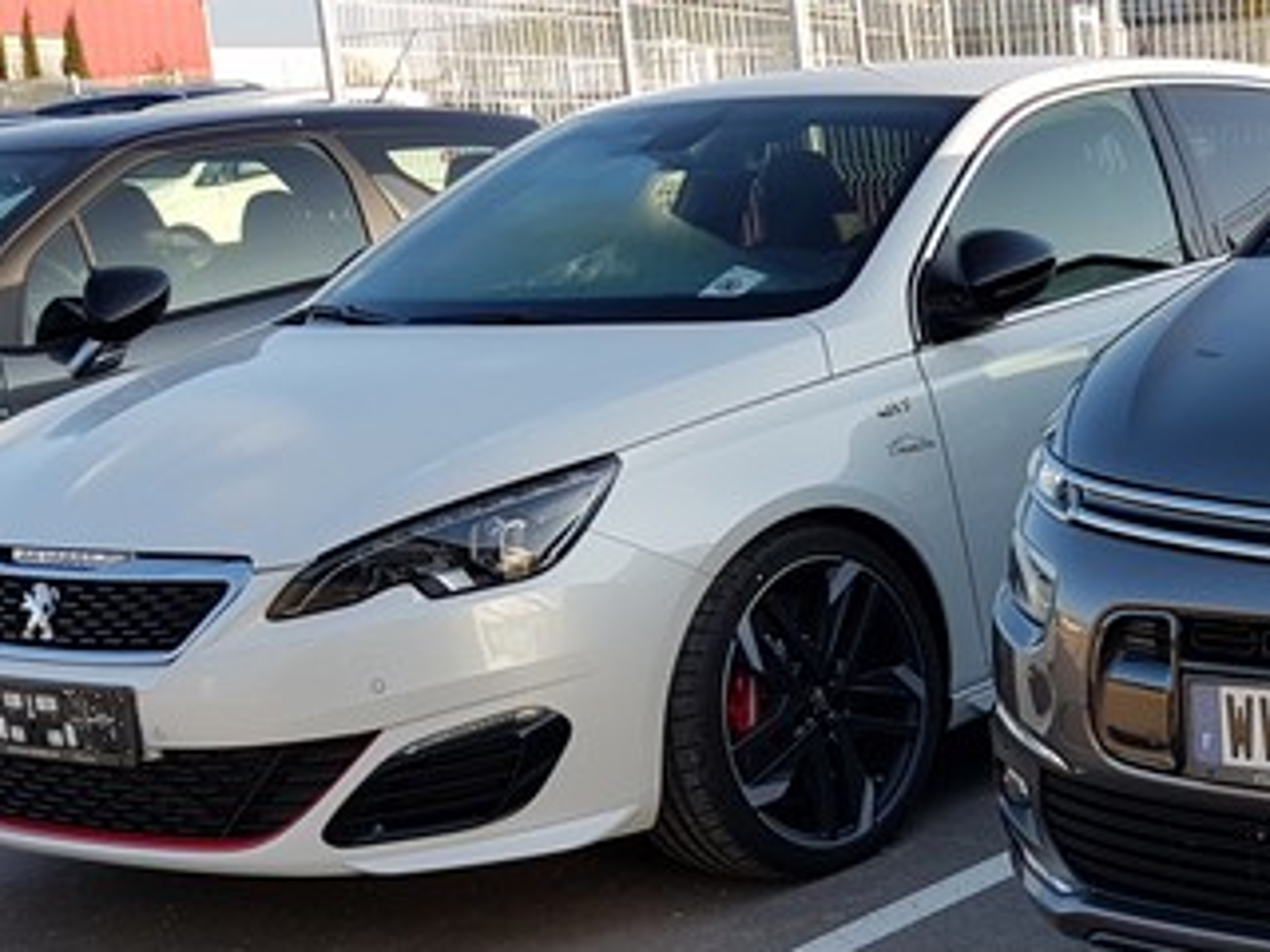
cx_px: 1425
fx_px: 2385
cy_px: 698
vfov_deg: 22.4
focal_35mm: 65
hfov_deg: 27.1
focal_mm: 4.2
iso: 40
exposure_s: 1/704
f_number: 1.7
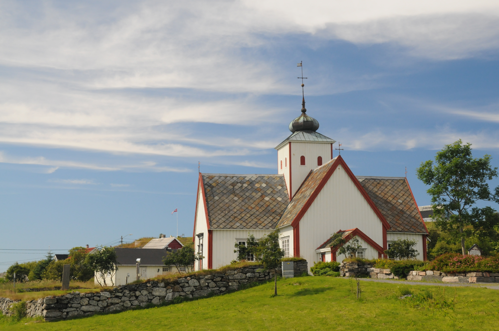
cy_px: 166
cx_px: 250
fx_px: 748
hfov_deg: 36.9
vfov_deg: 25.0
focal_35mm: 54
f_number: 10
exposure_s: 1/400
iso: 800
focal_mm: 36
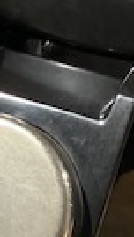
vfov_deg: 9.6
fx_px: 1414
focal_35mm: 224
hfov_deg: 5.4
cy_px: 186
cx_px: 53
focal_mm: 6
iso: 200
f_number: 2
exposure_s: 1/33
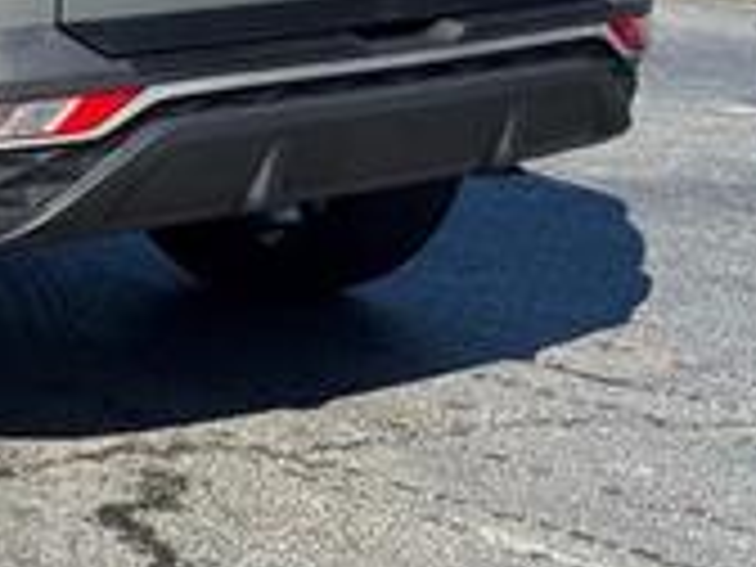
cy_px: -144
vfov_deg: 10.1
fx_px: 3145
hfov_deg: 13.0
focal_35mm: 144
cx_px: -346
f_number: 1.78
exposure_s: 1/2415
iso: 64
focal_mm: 6.76
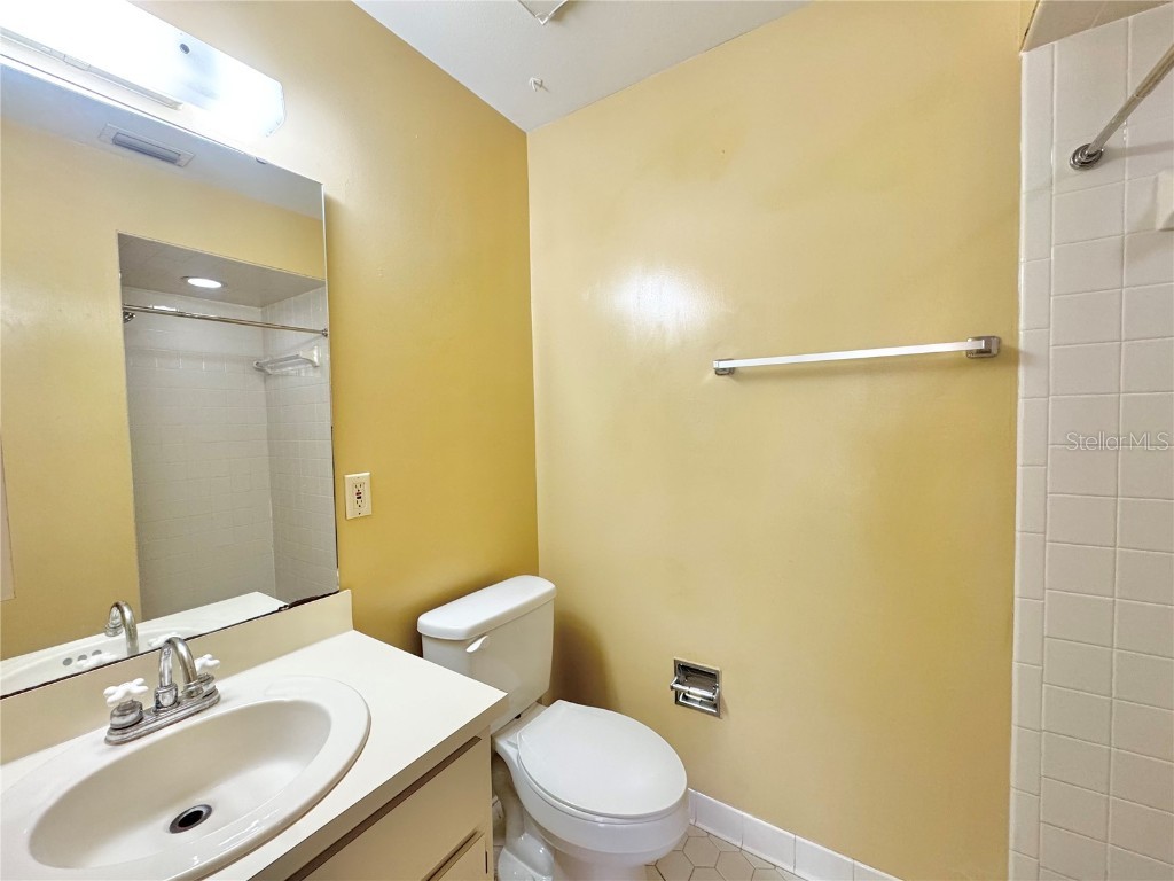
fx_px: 475
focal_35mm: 14
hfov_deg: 102.1
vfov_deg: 85.7
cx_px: 587
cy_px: 440
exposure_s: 1/120
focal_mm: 2.22
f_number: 2.2
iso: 250
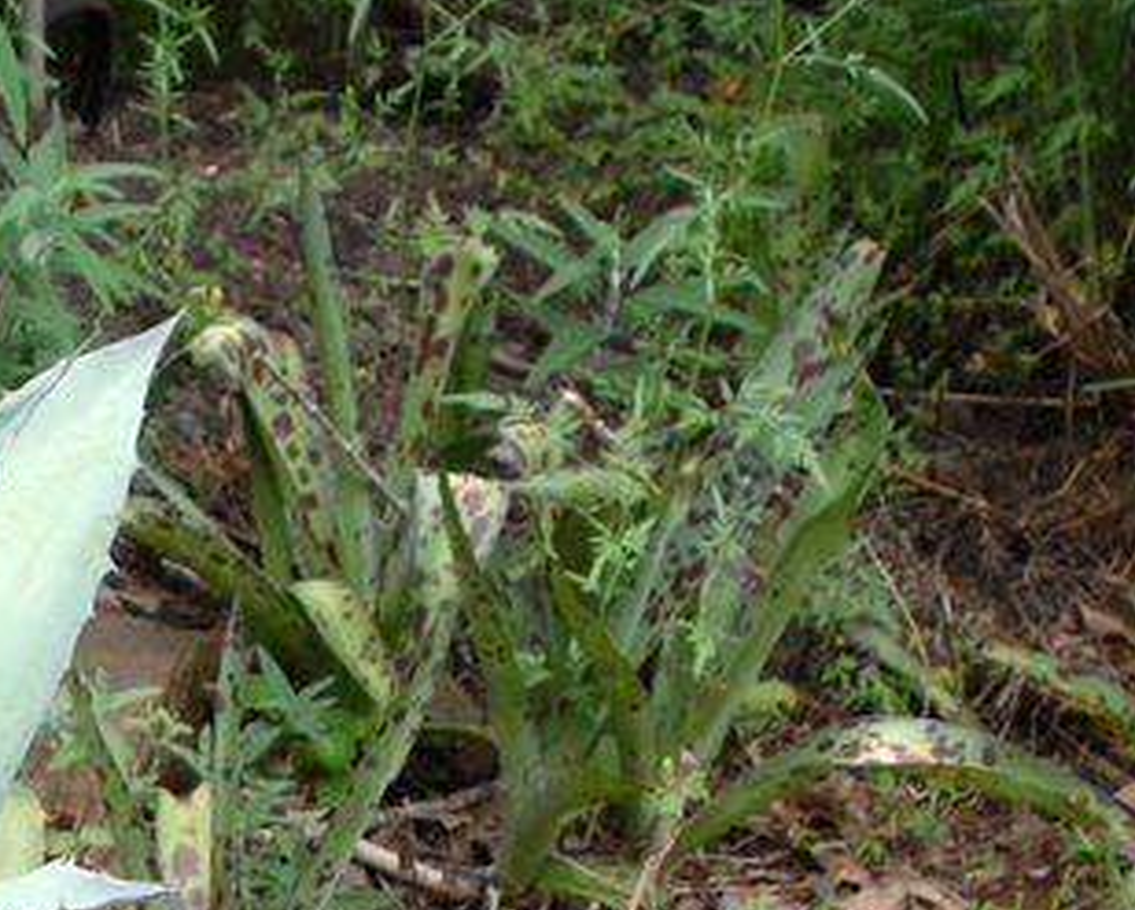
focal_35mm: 131
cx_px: -630
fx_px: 4405
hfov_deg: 13.7
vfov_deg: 11.5
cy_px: 1192
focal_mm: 28
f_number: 6.3
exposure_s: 1/160
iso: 400
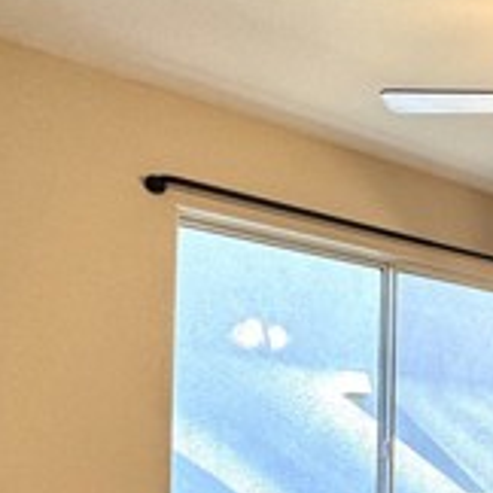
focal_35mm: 49
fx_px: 790
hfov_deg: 27.5
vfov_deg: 32.0
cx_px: 676
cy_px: 493
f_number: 2.2
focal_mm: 2.22
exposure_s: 1/120
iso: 125
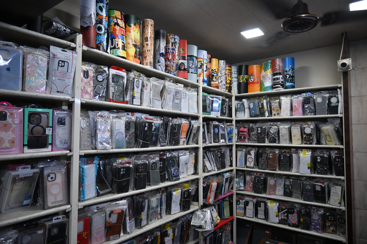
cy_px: 122
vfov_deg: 53.1
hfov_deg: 73.7
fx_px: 245
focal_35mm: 24
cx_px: 184
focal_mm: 16
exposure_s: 1/160
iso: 400
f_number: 3.5
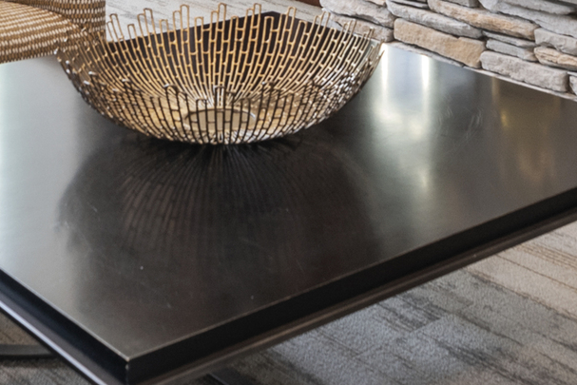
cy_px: -322
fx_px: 1298
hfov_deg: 25.1
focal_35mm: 81
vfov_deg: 14.6
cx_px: 291
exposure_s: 1
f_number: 7.1
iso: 400
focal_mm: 16
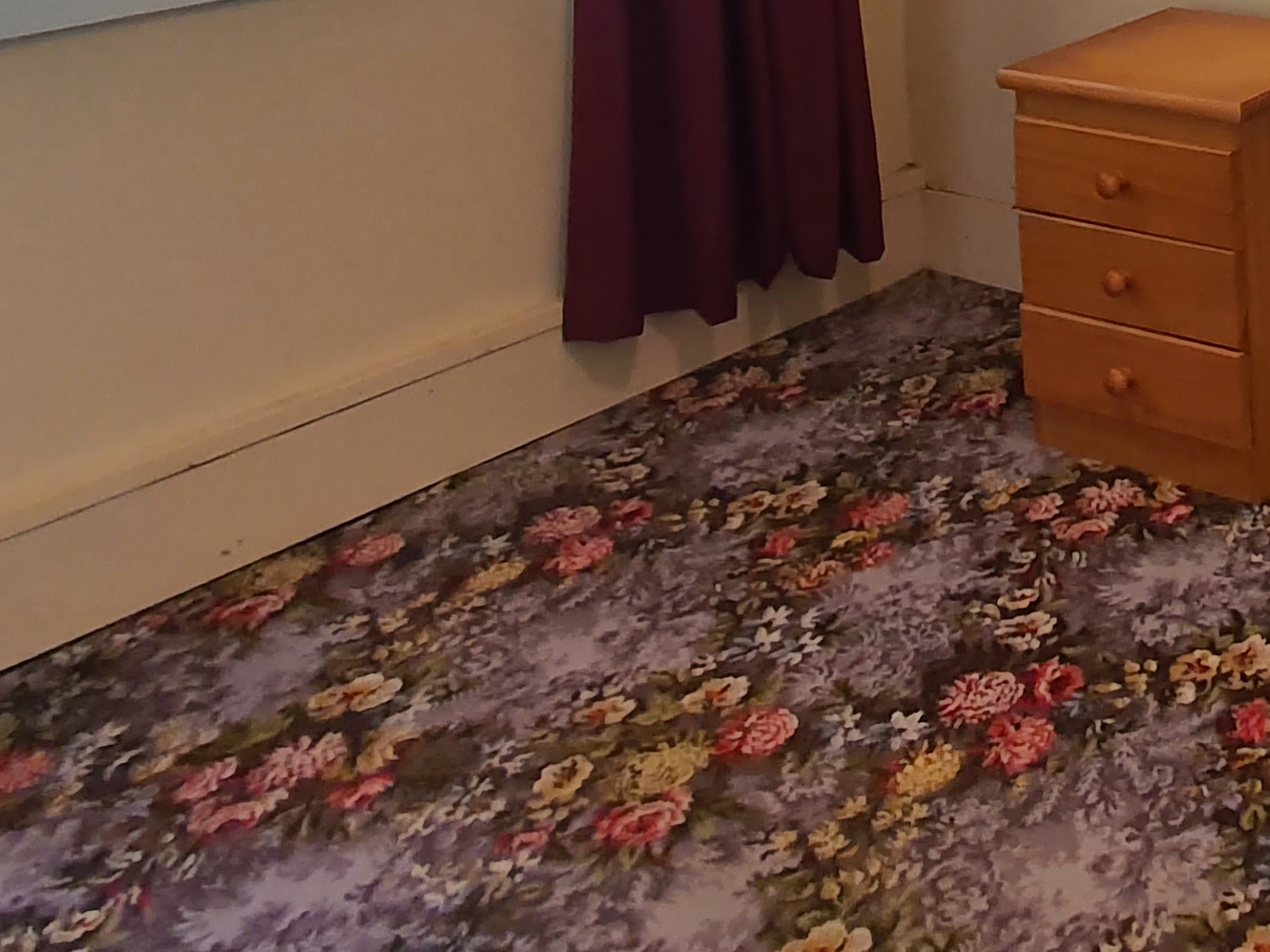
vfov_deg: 26.8
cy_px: -310
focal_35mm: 45
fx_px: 1651
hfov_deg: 34.0
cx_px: 1520
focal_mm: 1.8
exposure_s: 1/50
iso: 160
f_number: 2.2
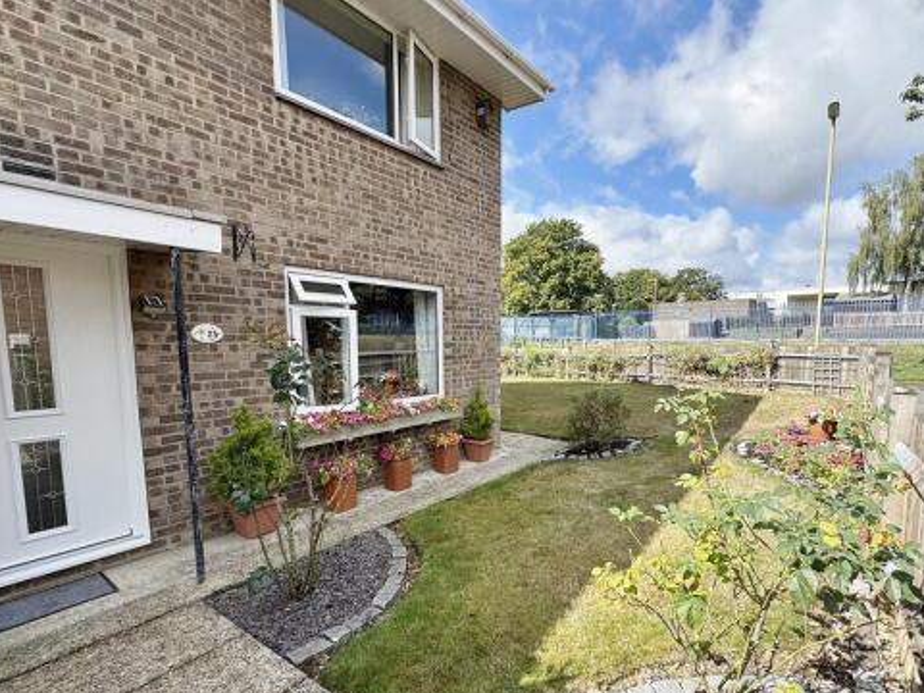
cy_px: 388
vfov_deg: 74.4
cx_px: 542
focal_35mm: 17
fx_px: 454
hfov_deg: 90.2
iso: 50
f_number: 2.2
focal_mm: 2.22
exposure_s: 1/1020
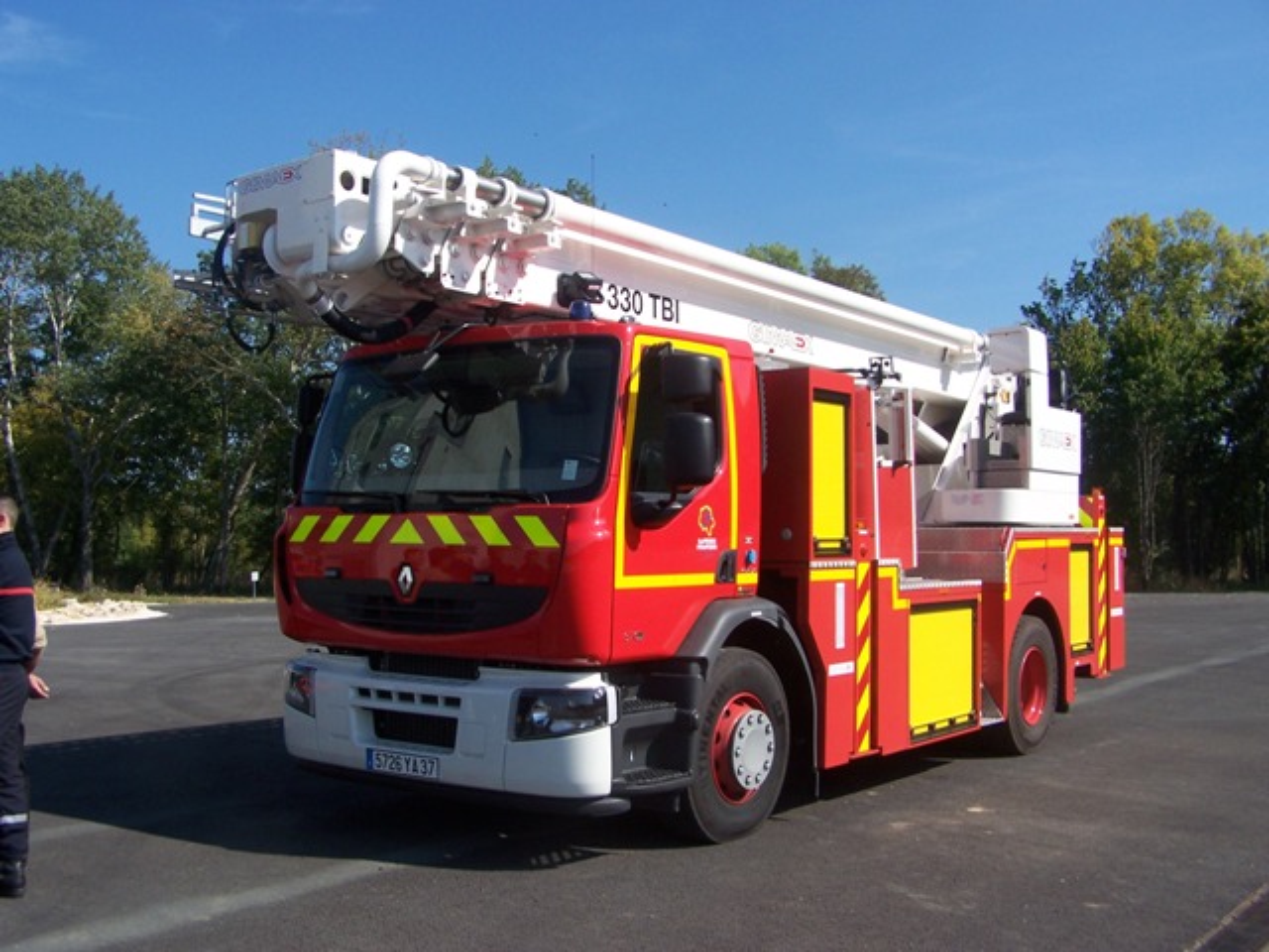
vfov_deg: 37.7
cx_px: 634
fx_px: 1393
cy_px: 476
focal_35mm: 38
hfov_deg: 49.0
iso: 80
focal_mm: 6.3
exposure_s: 1/800
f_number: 4
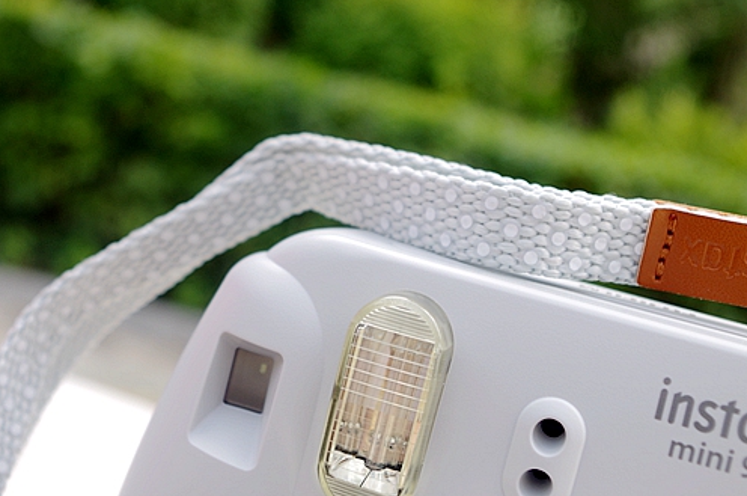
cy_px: 235
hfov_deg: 39.6
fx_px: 1036
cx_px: 354
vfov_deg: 26.9
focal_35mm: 50
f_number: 4
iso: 100
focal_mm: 21.25
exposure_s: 1/100
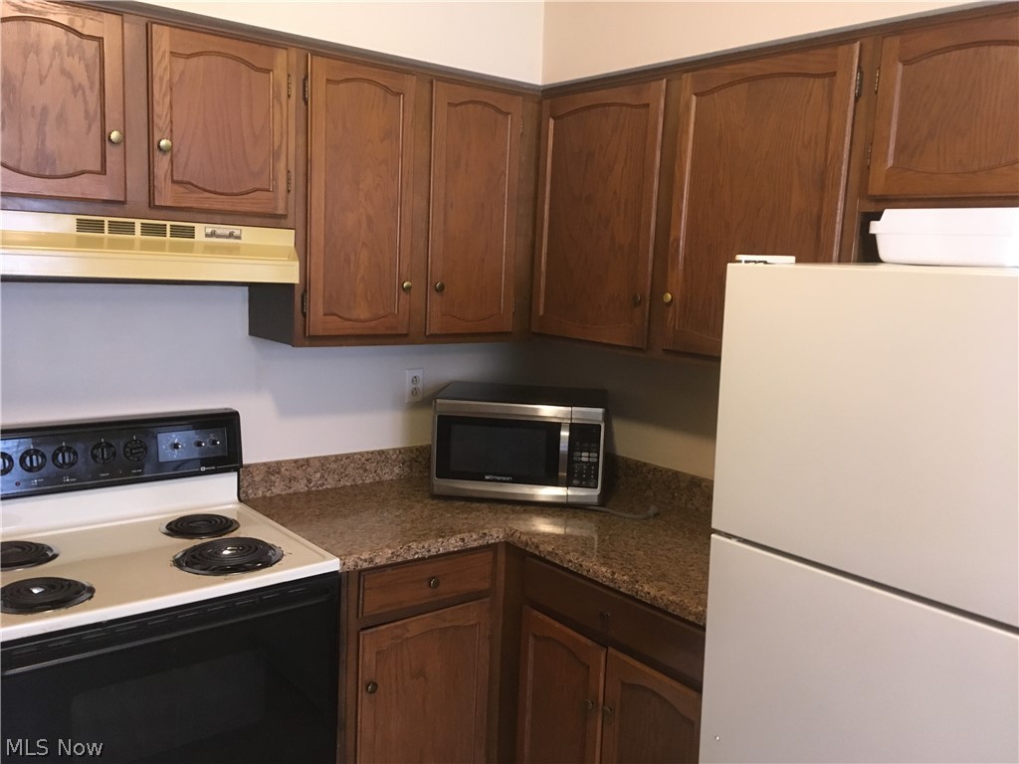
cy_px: 382
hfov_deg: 61.7
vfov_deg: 48.2
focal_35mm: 29
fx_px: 854
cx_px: 510
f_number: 2.2
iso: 200
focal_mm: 4.15
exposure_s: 1/17
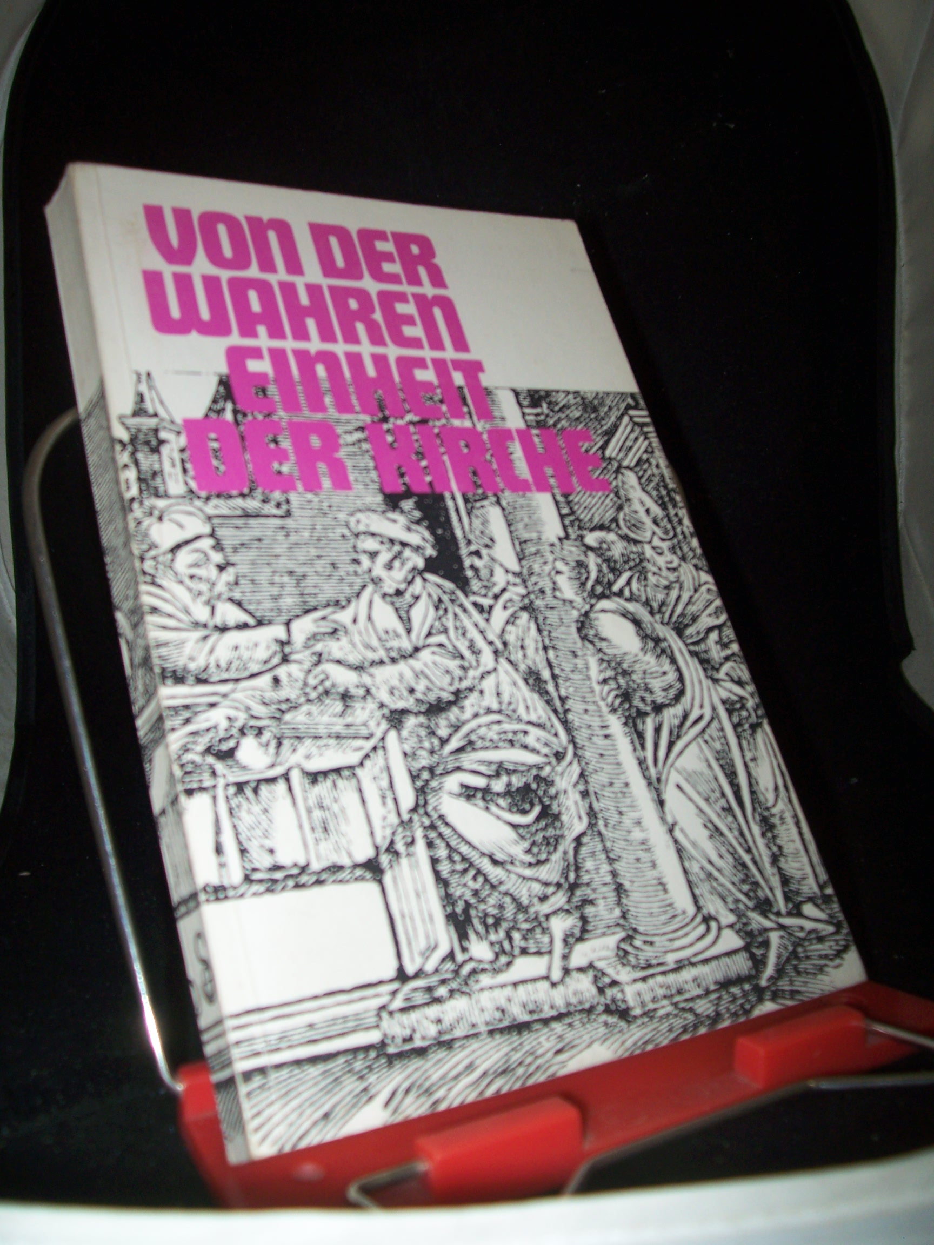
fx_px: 1223
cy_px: 622
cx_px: 467
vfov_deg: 54.0
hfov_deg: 41.8
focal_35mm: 34
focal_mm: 5.6
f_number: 2.7
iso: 80
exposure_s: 1/60
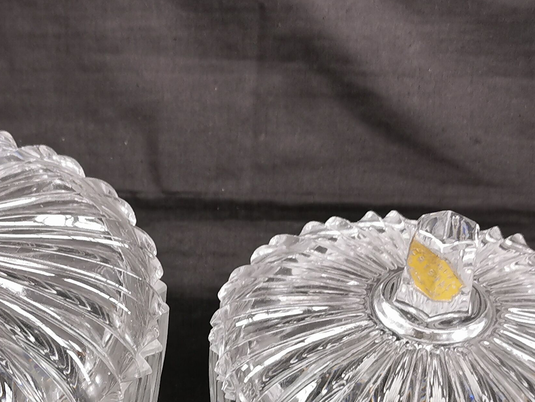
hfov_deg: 22.4
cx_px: 90
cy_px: 363
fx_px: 1329
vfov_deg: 16.9
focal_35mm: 86
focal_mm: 5.58
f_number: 1.8
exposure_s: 1/50
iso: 125
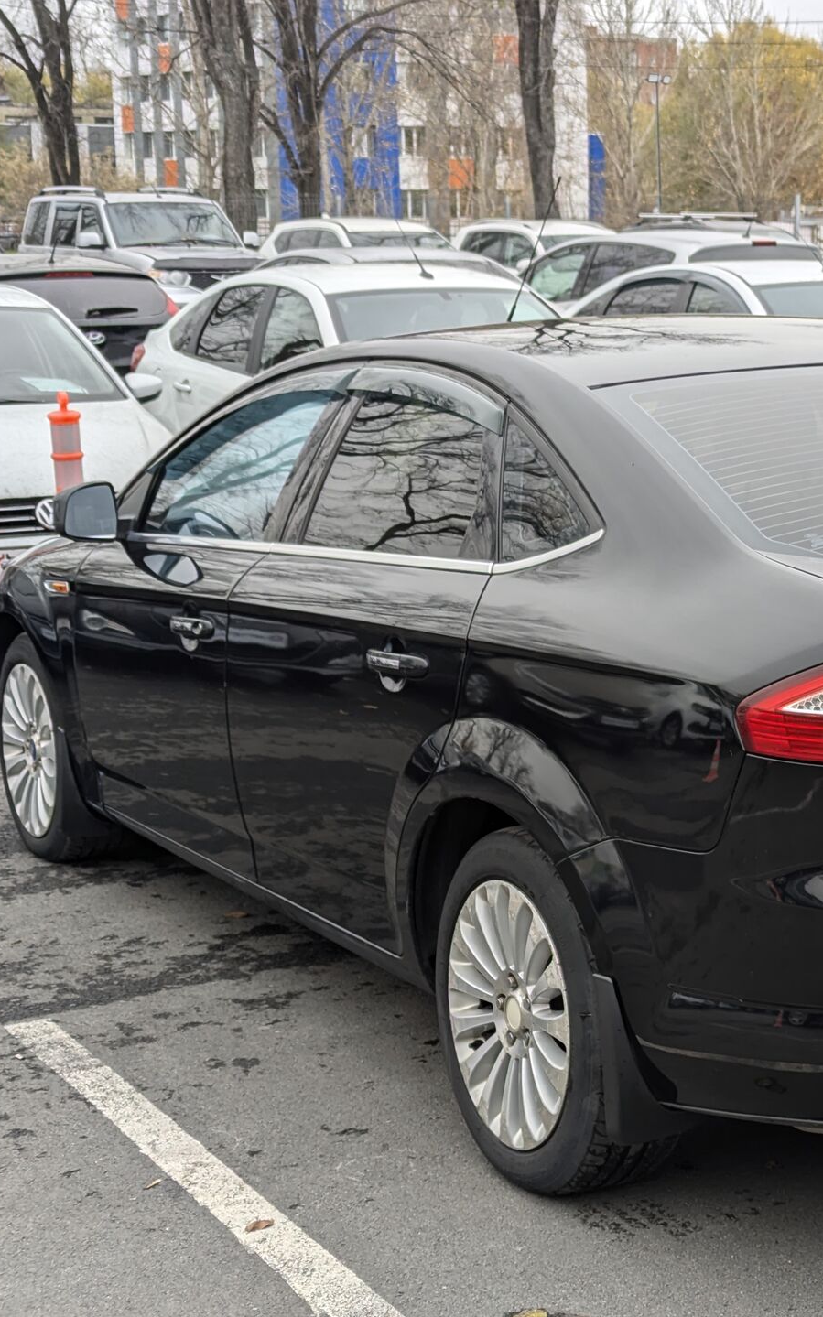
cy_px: 661
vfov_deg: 30.2
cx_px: 753
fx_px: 2441
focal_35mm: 68
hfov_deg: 18.8
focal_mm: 6.81
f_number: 1.85
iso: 41
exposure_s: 1/291
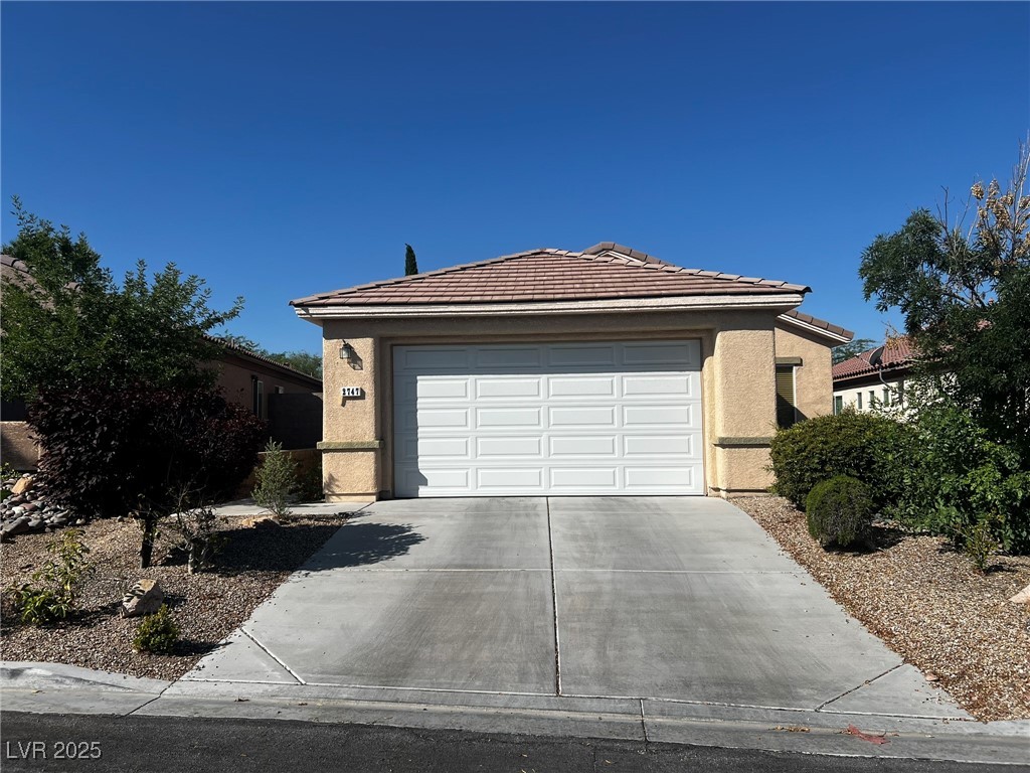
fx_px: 774
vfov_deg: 53.1
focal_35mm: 26
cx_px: 515
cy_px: 386
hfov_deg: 67.3
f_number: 1.5
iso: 50
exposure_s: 1/7463
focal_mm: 5.7
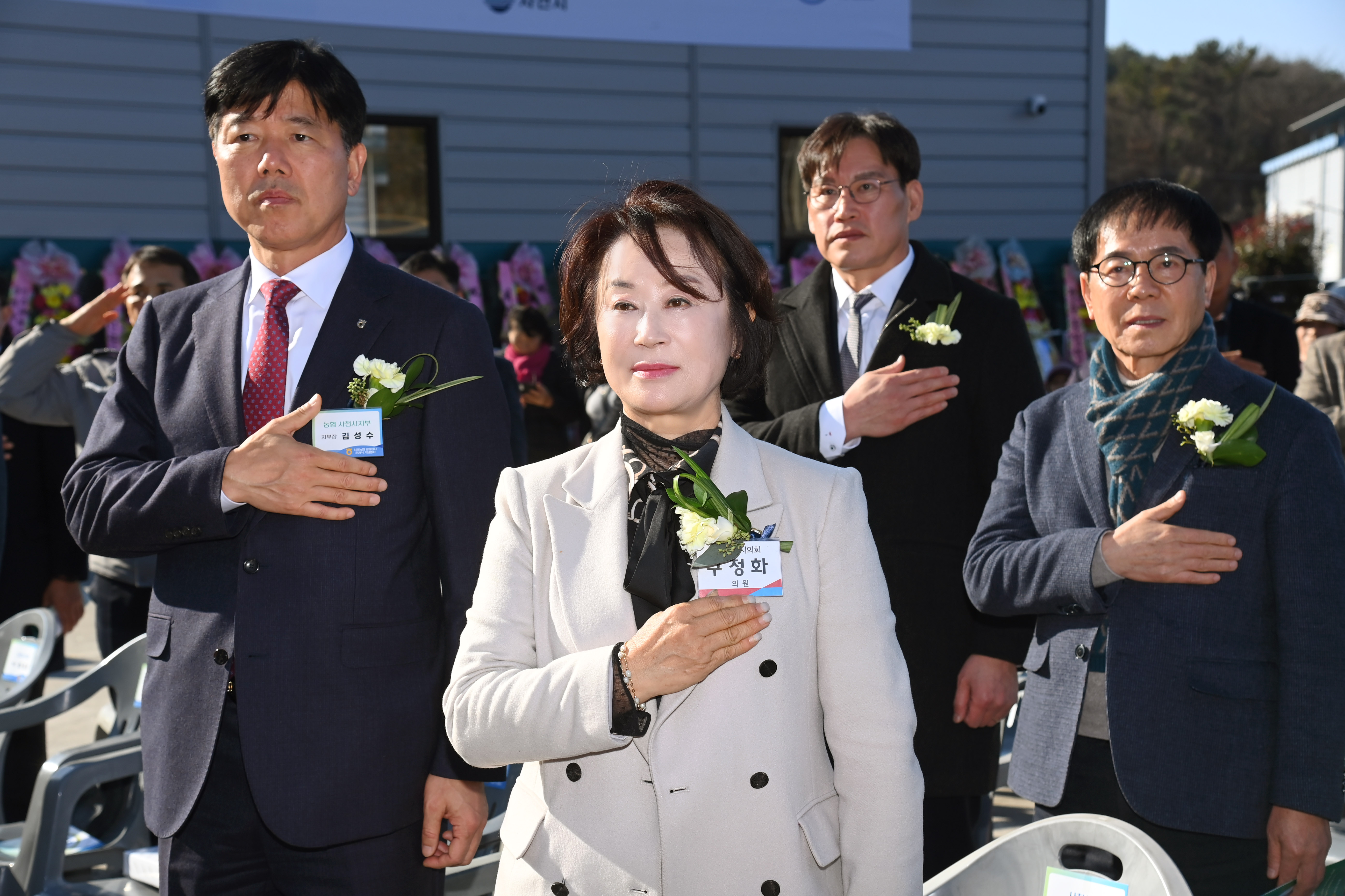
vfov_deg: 21.9
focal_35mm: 62
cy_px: 448
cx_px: 672
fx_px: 2316
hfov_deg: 32.4
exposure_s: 1/1000
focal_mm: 62
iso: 400
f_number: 7.1
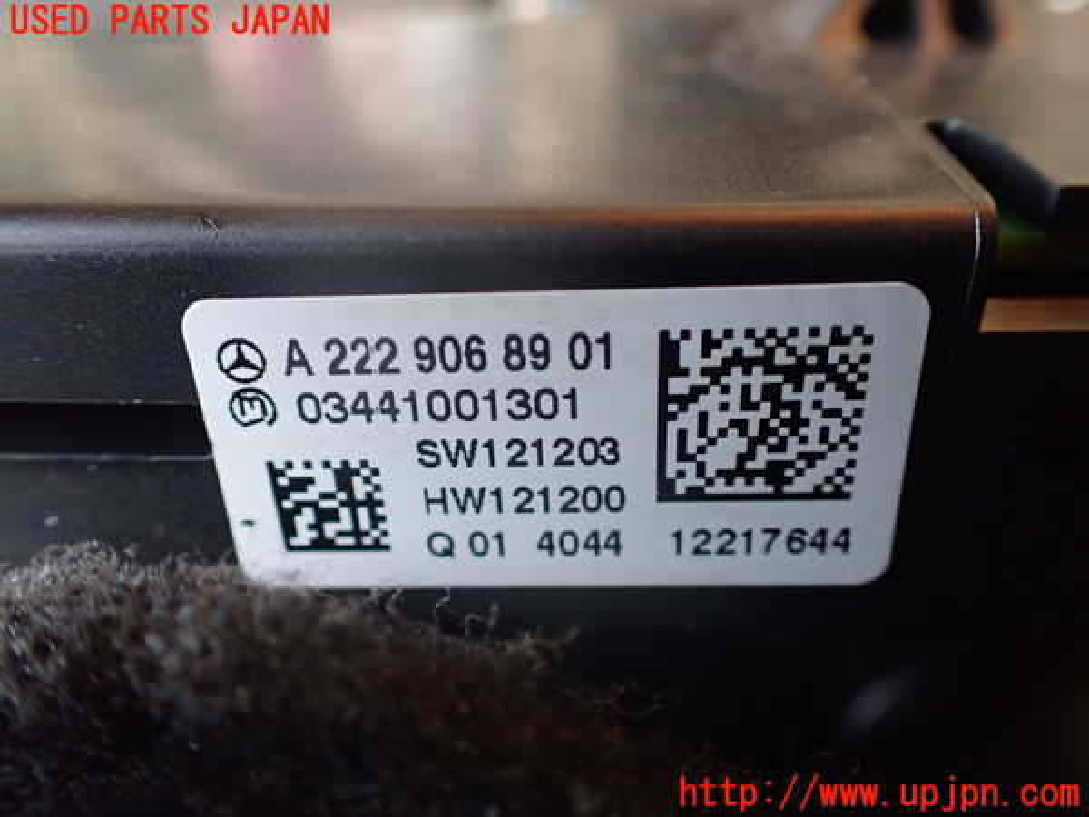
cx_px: 544
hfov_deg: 60.0
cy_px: 408
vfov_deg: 46.8
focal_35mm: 30
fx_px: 944
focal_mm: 5.4
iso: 800
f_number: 2.3
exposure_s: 1/40
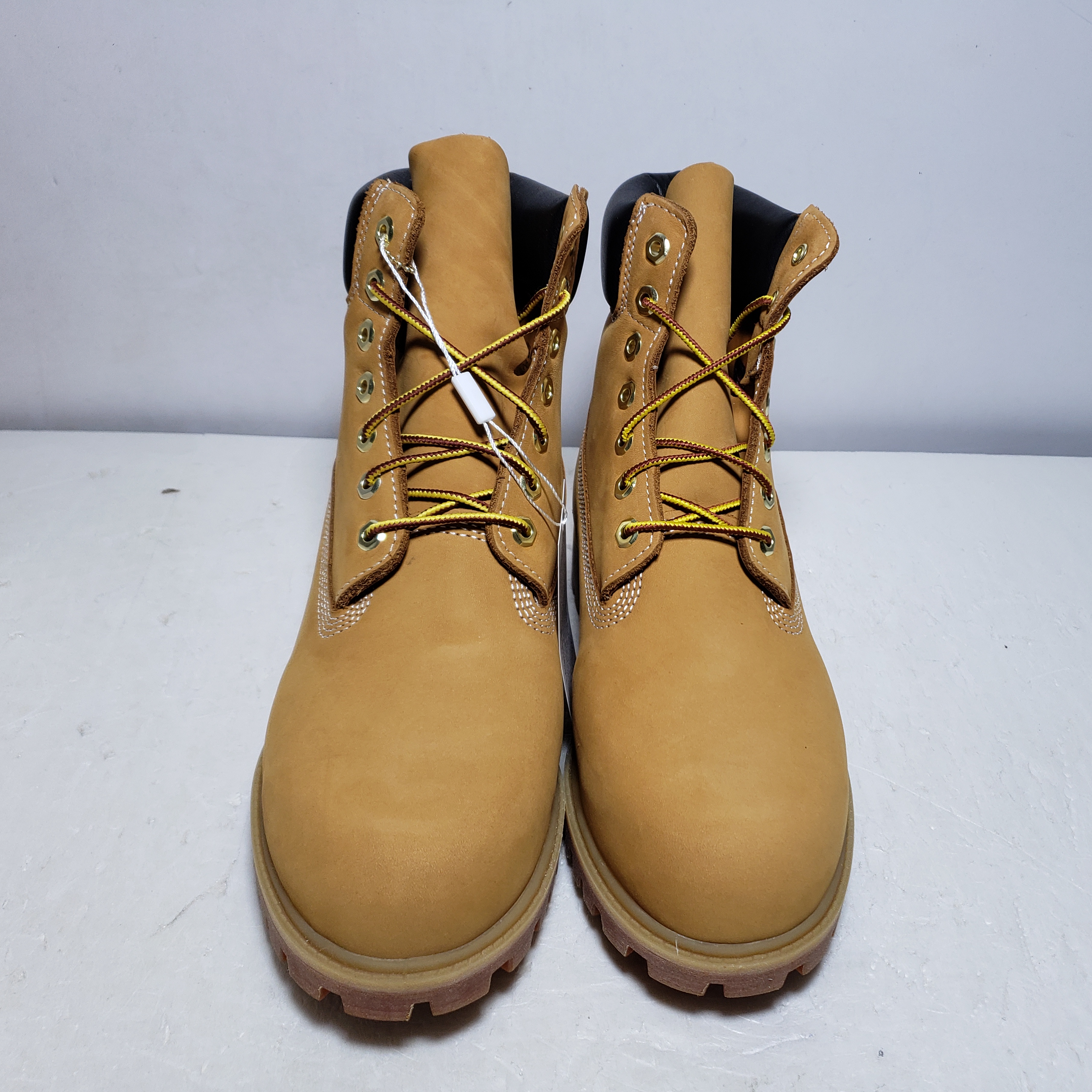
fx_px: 1106
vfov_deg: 52.5
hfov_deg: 52.3
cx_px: 638
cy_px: 549
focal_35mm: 31
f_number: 1.5
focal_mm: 4.3
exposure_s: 1/532
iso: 50
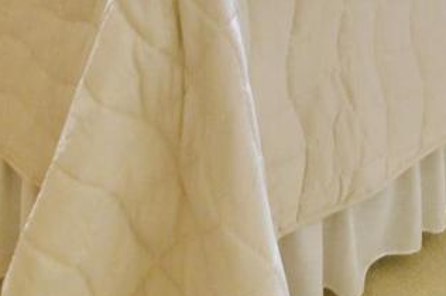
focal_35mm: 73
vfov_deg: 14.8
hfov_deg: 27.2
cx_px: 353
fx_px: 903
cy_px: -319
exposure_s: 1/125
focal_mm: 16
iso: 900
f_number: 2.8
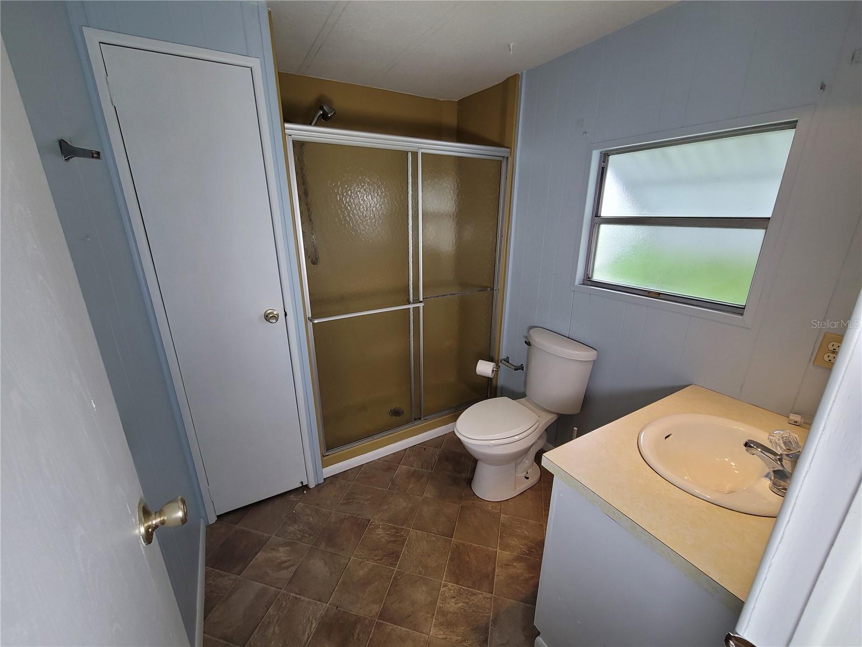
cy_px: 324
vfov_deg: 89.9
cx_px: 431
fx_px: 324
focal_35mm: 13
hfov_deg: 106.2
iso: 64
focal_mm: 2.2
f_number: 2.2
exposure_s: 1/60
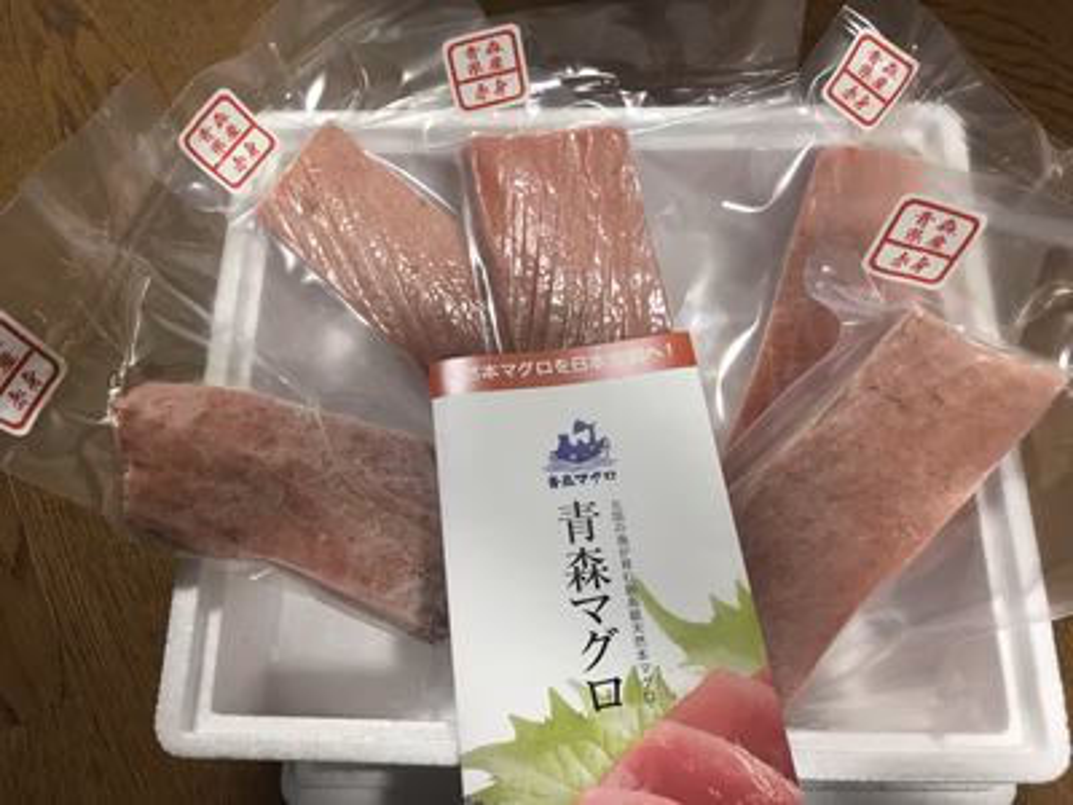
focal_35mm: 29
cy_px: 402
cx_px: 536
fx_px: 899
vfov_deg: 48.2
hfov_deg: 61.7
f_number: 2.2
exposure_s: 1/30
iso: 64
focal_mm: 4.15
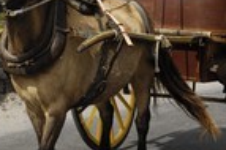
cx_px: 31
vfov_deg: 11.0
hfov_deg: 16.4
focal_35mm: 124
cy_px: 51
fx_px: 778
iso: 100
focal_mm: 28
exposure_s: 1/250
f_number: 9
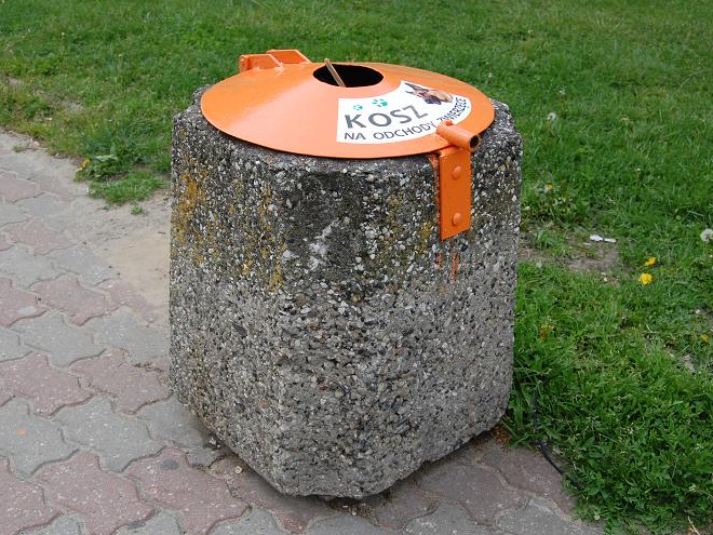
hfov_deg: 41.2
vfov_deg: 31.5
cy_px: 268
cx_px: 345
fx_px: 947
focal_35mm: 46
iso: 200
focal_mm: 28
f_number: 8
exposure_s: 1/250
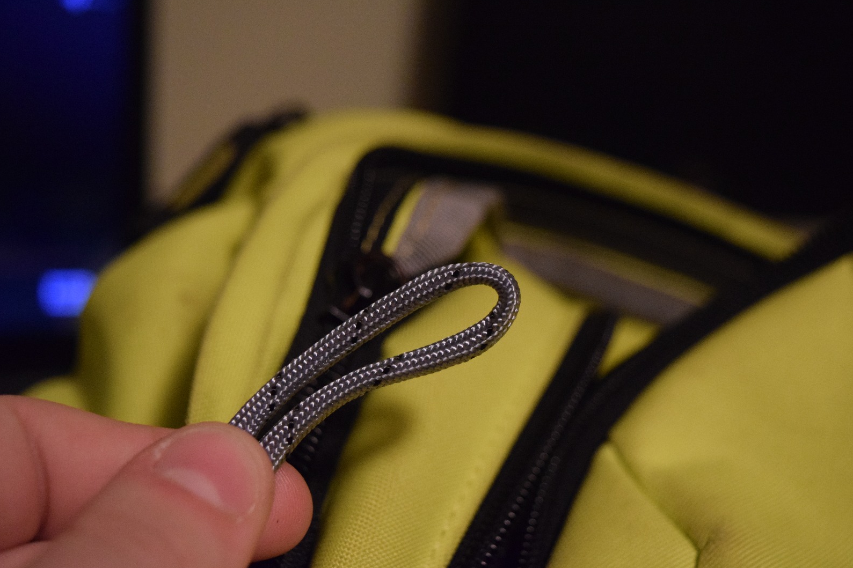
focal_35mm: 52
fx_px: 1232
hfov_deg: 38.2
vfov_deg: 26.0
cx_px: 427
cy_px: 282
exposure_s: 1/60
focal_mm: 34
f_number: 4.5
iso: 3200
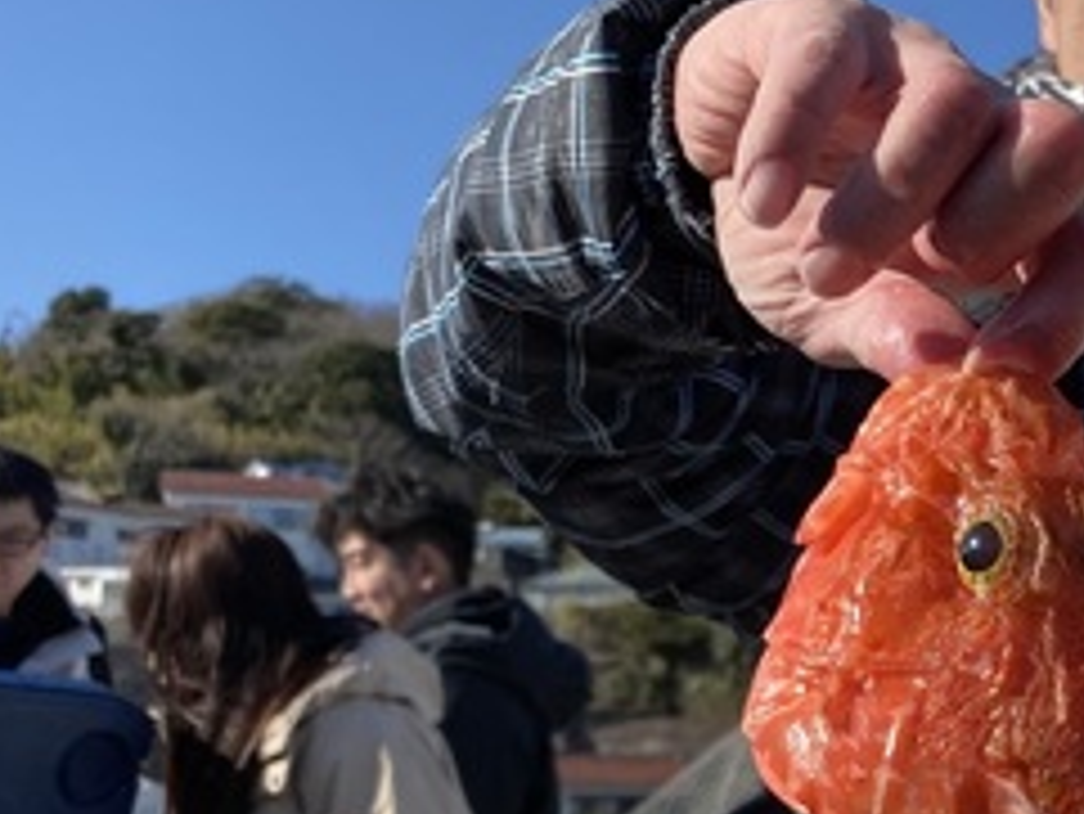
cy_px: 688
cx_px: 1381
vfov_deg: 21.0
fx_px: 2162
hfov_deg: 24.7
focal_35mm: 69
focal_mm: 4.25
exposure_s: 1/2222
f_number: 1.8
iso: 32
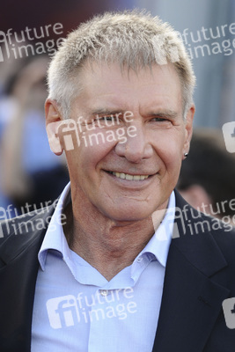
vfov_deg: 6.9
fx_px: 2935
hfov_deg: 4.6
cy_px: 176
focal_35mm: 300
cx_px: 118
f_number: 5.6
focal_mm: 200
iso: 400
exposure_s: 1/250
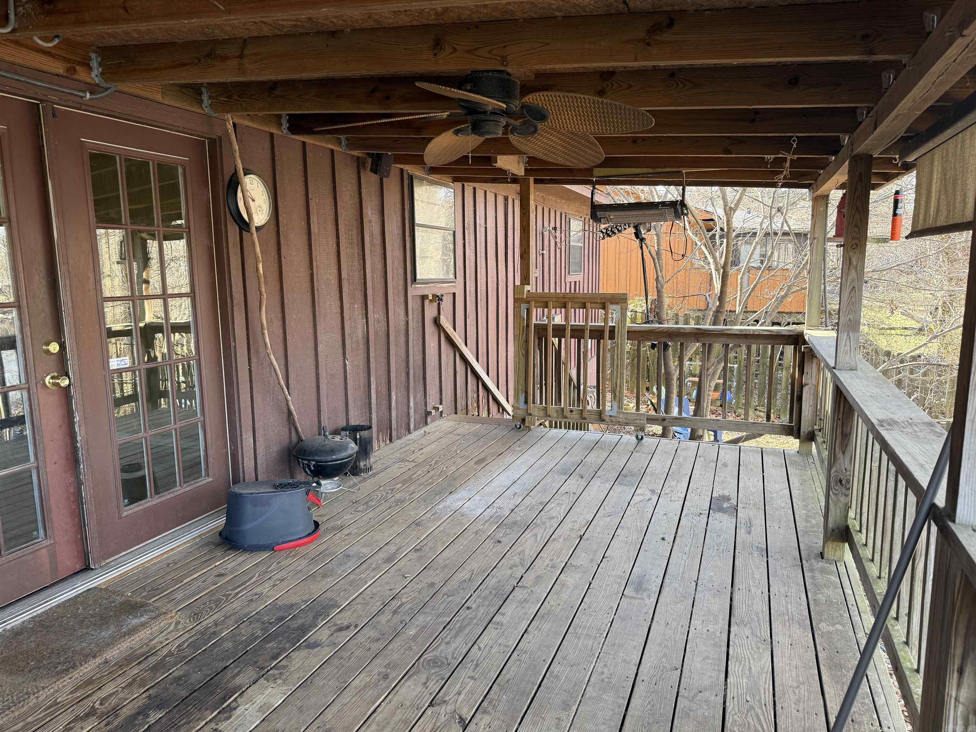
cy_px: 366
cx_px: 488
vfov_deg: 56.8
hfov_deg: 71.6
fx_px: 677
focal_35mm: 24
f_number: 1.78
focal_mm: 6.76
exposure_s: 1/160
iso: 100
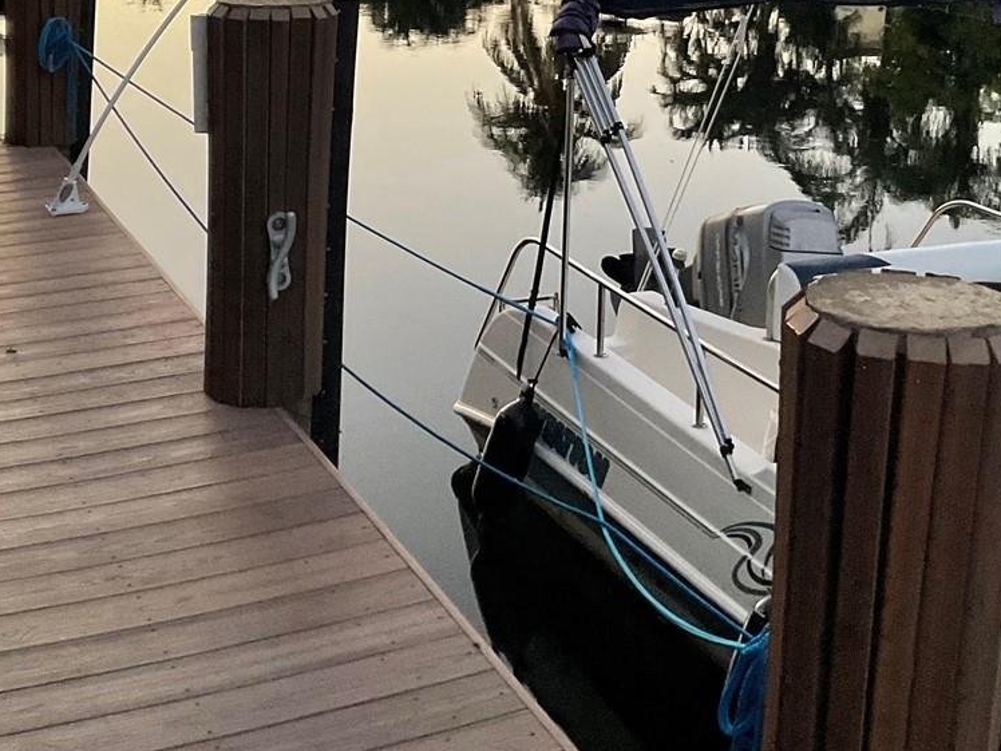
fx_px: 1793
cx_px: 527
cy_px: 78
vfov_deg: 23.1
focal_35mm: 62
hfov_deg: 31.2
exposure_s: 1/60
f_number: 1.8
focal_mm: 3
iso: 160
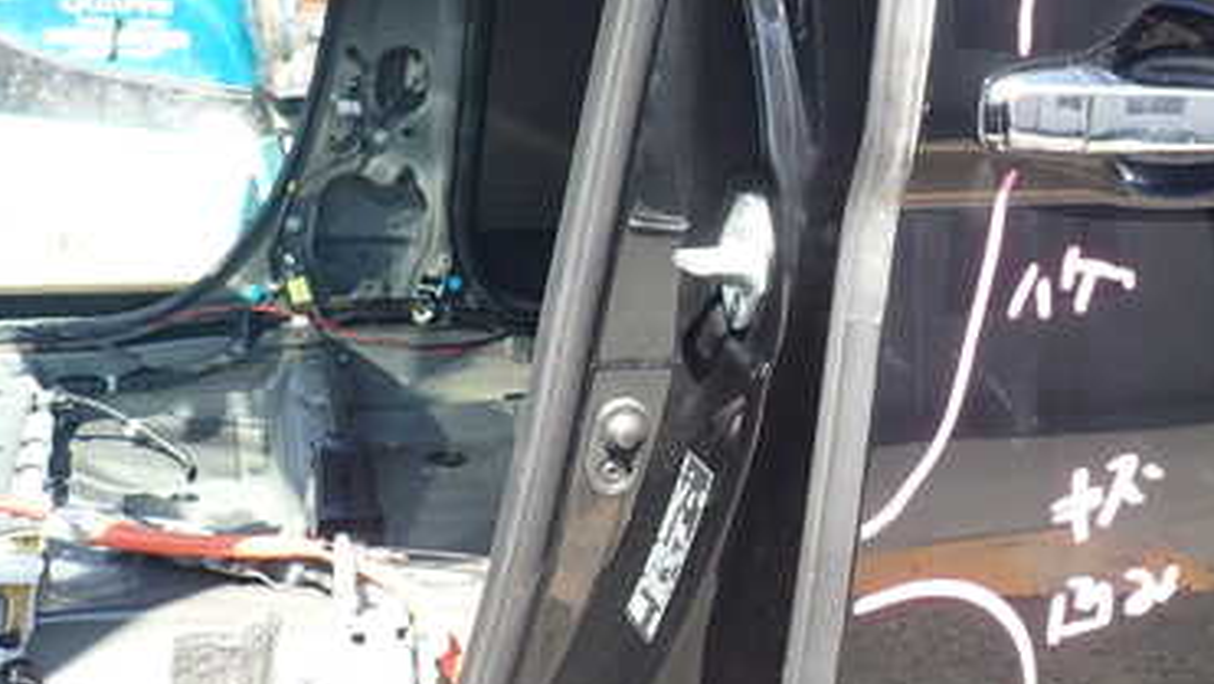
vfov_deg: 26.9
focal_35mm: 44
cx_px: 972
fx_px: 1417
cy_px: 209
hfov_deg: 44.1
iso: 100
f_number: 2.8
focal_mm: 4.5
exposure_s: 1/200
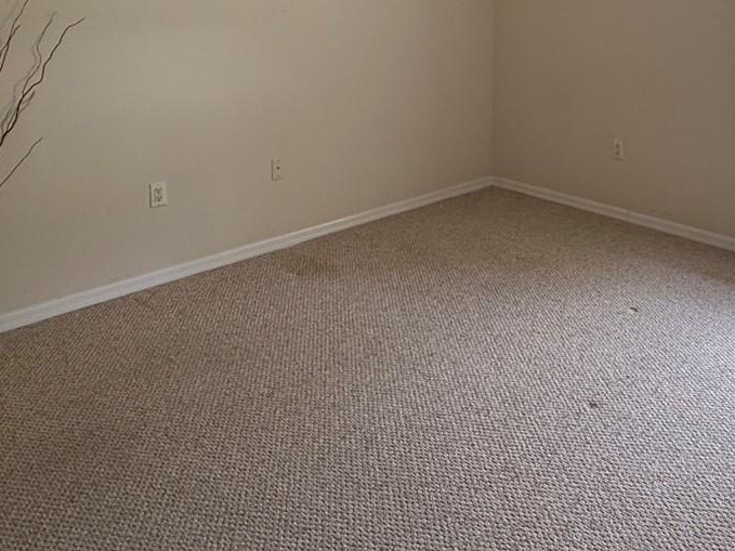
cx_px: 551
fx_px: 701
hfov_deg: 52.9
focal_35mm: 33
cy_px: 26
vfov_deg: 39.0
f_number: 2.2
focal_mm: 2.22
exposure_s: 1/99
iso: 200
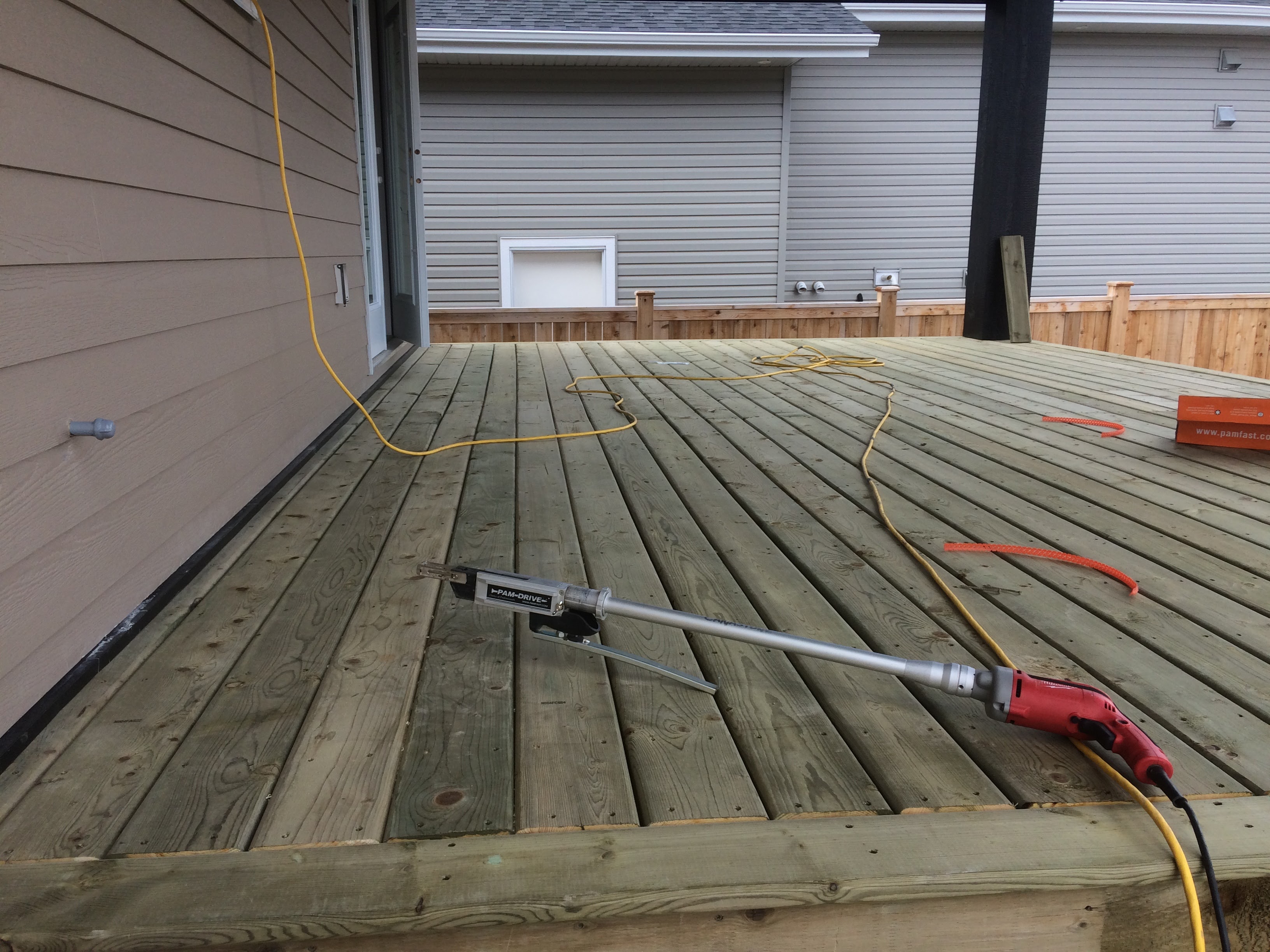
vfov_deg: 48.2
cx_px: 635
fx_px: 1064
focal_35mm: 29
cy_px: 476
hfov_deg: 61.7
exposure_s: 1/398
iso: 32
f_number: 2.2
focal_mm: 4.15
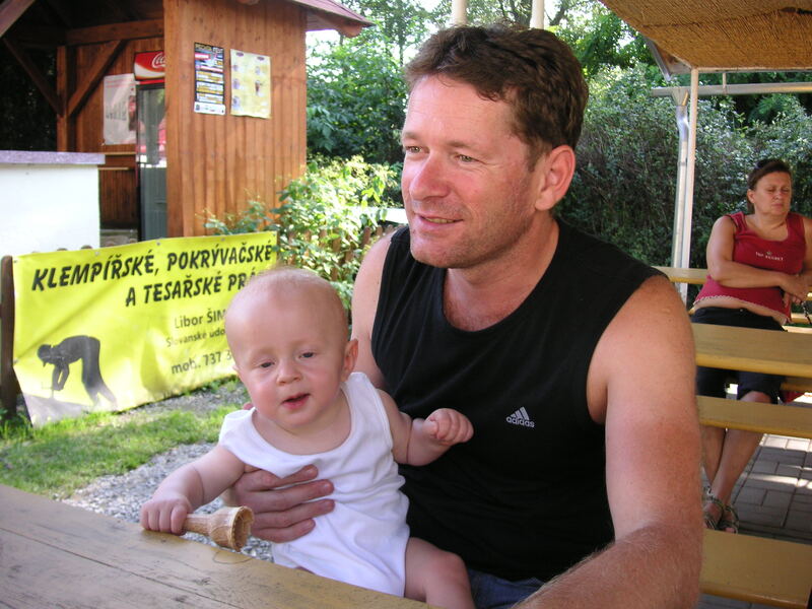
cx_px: 406
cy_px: 304
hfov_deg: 50.1
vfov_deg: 38.7
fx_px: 868
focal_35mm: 37
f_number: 2.8
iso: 50
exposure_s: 1/90
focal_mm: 6.1
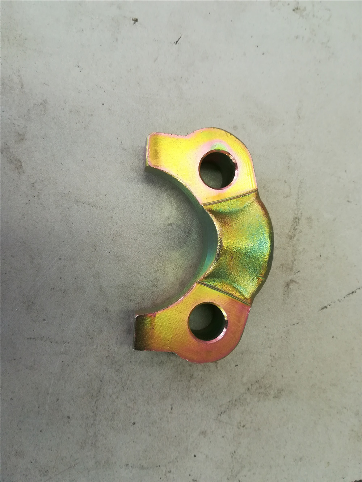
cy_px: 241
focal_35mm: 26
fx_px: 362
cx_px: 181
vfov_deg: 67.3
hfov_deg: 53.1
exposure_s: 1/33.3
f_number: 2.2
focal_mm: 3.83
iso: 200
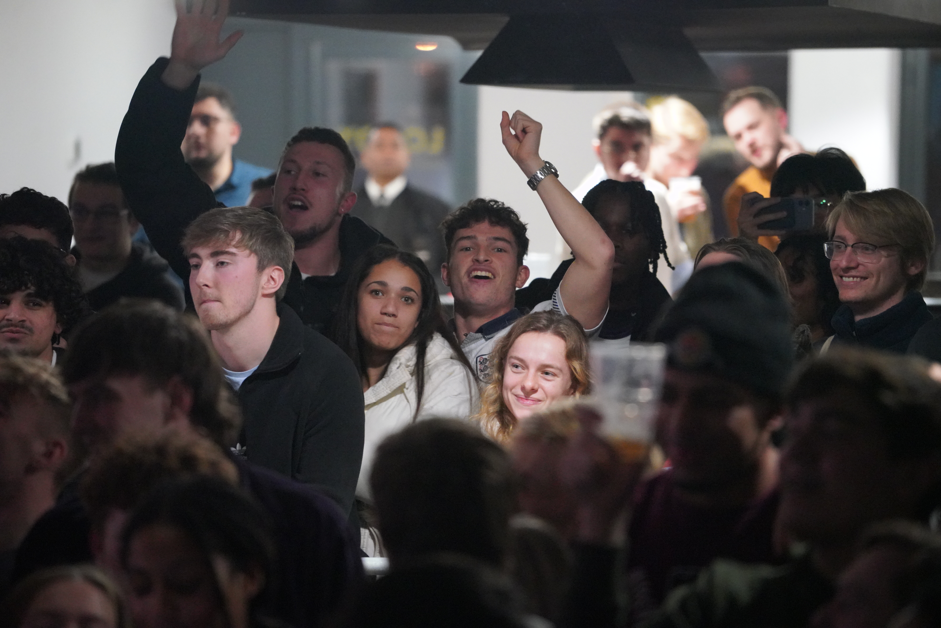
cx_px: 470
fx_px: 5228
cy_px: 314
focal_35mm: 200
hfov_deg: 10.3
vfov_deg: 6.9
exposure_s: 1/100
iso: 12800
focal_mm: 200
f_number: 4
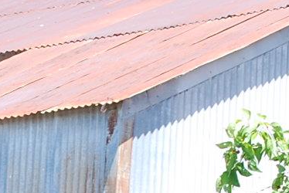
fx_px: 3435
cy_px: 475
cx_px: -46
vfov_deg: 3.2
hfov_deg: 4.8
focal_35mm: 428
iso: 200
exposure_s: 1/80
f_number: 8
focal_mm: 55
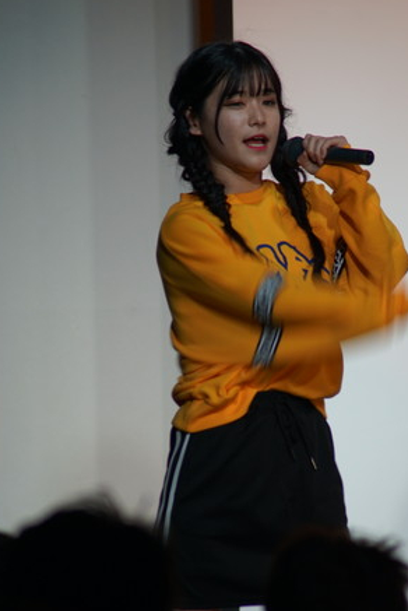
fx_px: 7451
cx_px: 256
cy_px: 383
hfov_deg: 3.1
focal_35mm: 439
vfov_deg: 4.7
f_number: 5.6
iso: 400
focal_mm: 300
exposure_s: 1/80
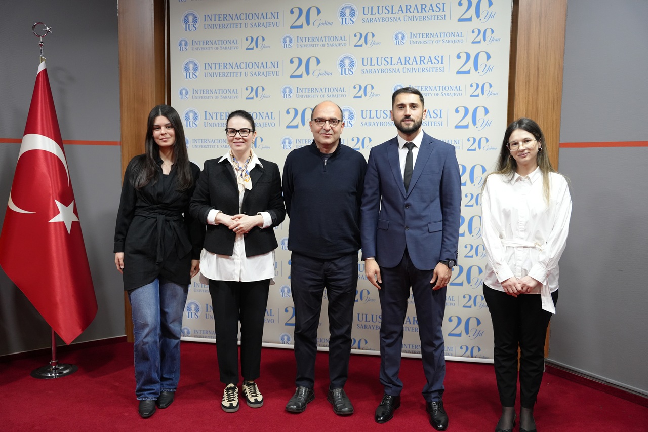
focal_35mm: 32
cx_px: 324
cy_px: 216
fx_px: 581
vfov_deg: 40.8
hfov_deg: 58.3
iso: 3200
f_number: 2.8
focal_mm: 32.3
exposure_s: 1/100
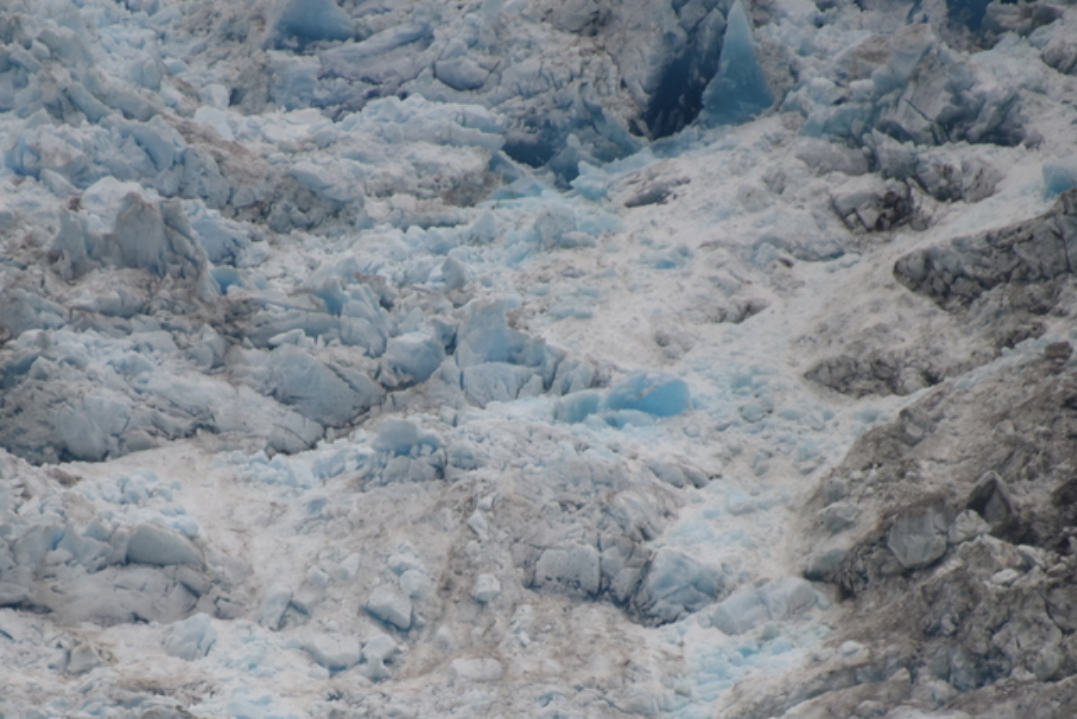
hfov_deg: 3.4
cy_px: 672
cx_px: 365
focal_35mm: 602
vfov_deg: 2.3
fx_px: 18017
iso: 800
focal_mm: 300
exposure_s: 1/640
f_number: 5.6
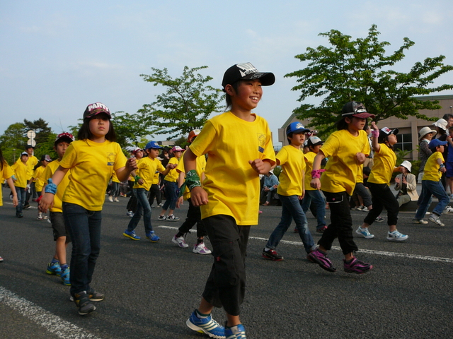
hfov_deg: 52.6
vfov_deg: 40.7
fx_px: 458
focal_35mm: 35
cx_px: 226
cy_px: 170
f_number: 5
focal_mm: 5.2
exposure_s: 1/400
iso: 100
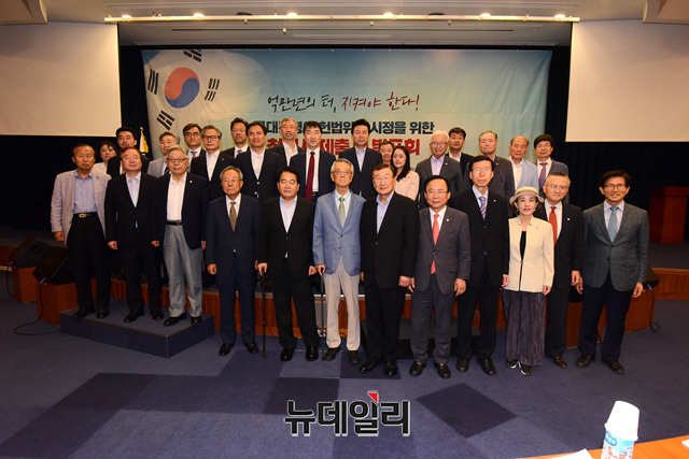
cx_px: 344
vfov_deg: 64.6
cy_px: 230
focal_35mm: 19
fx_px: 364
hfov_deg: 86.9
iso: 3200
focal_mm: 19
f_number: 5.6
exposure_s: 1/250
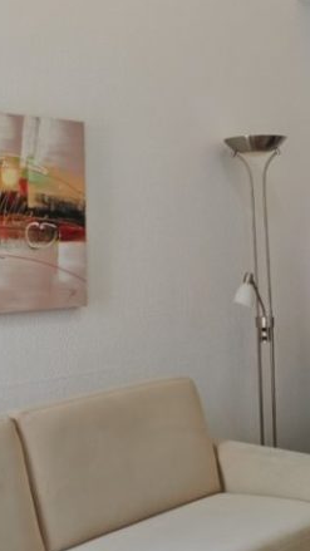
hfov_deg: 18.2
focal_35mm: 66
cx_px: 230
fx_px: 964
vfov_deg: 31.8
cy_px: 318
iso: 50
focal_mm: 5.4
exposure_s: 1/100
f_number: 1.6
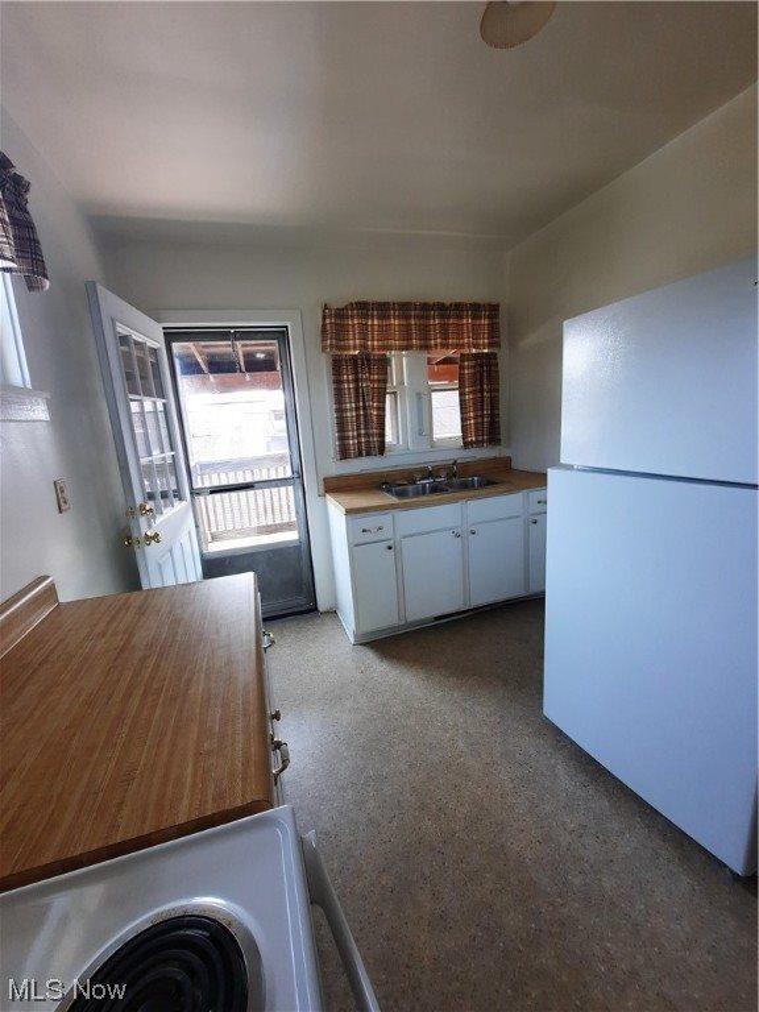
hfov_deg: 89.9
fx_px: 380
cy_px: 506
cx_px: 380
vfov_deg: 106.2
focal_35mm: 13
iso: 50
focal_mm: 1.74
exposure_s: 1/50
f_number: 2.2
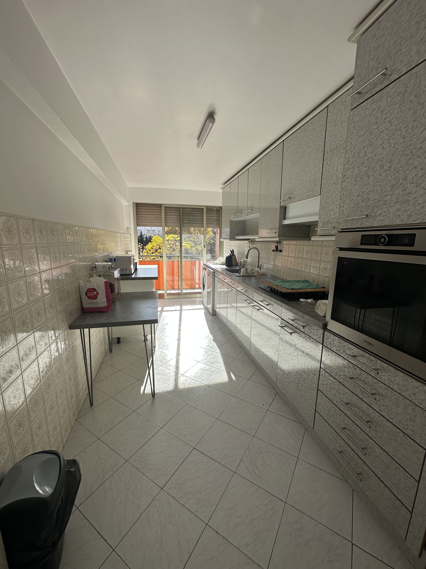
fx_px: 230
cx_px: 213
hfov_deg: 85.7
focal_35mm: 14
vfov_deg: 102.1
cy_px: 284
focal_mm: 2.22
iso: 40
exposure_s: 1/824
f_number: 2.2
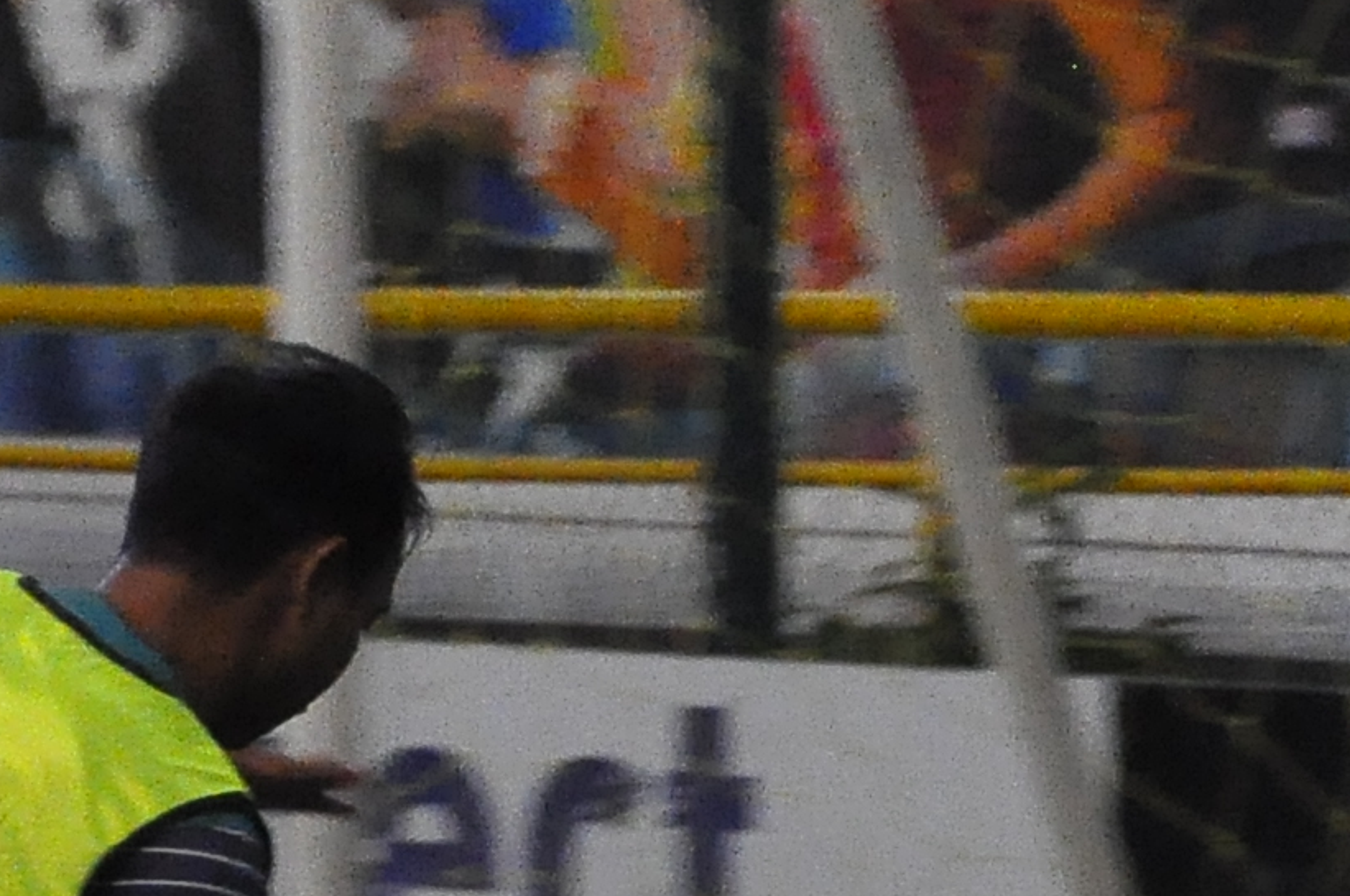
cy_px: 912
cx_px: 1741
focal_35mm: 705
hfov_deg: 2.9
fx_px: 26401
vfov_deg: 1.9
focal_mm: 90
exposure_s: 1/125
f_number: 5.6
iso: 3200
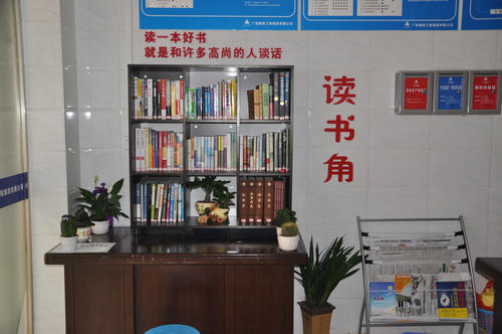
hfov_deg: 51.3
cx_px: 251
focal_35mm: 38
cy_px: 167
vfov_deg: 35.4
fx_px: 522
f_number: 4
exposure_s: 1/60
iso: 500
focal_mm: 25
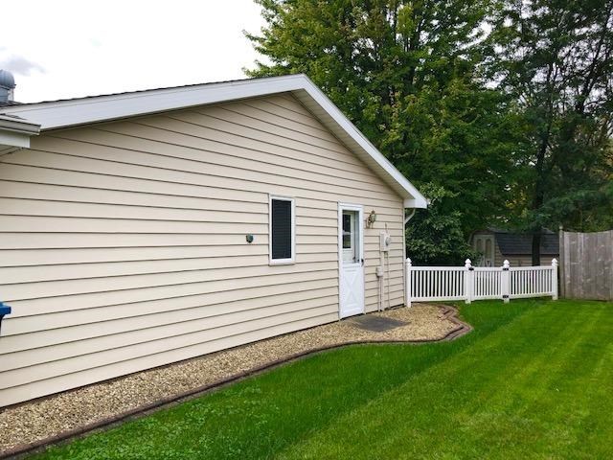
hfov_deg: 63.4
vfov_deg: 49.7
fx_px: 496
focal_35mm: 28
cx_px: 306
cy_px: 230
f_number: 1.8
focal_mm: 3.99
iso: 20
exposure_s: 1/738
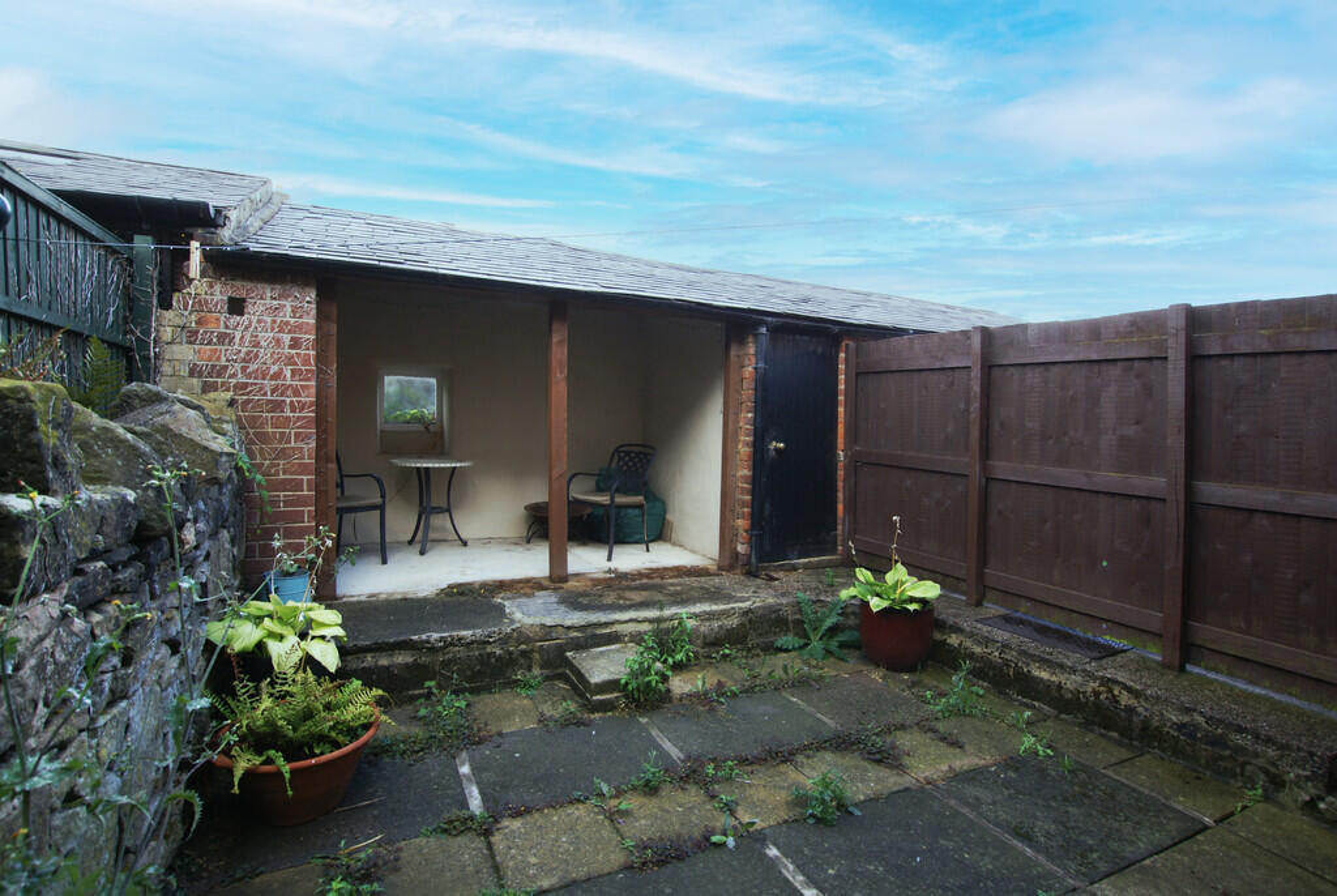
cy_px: 448
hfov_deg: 94.9
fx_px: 614
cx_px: 668
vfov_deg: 72.2
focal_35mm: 16
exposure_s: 1/40
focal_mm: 11
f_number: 7.1
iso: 100
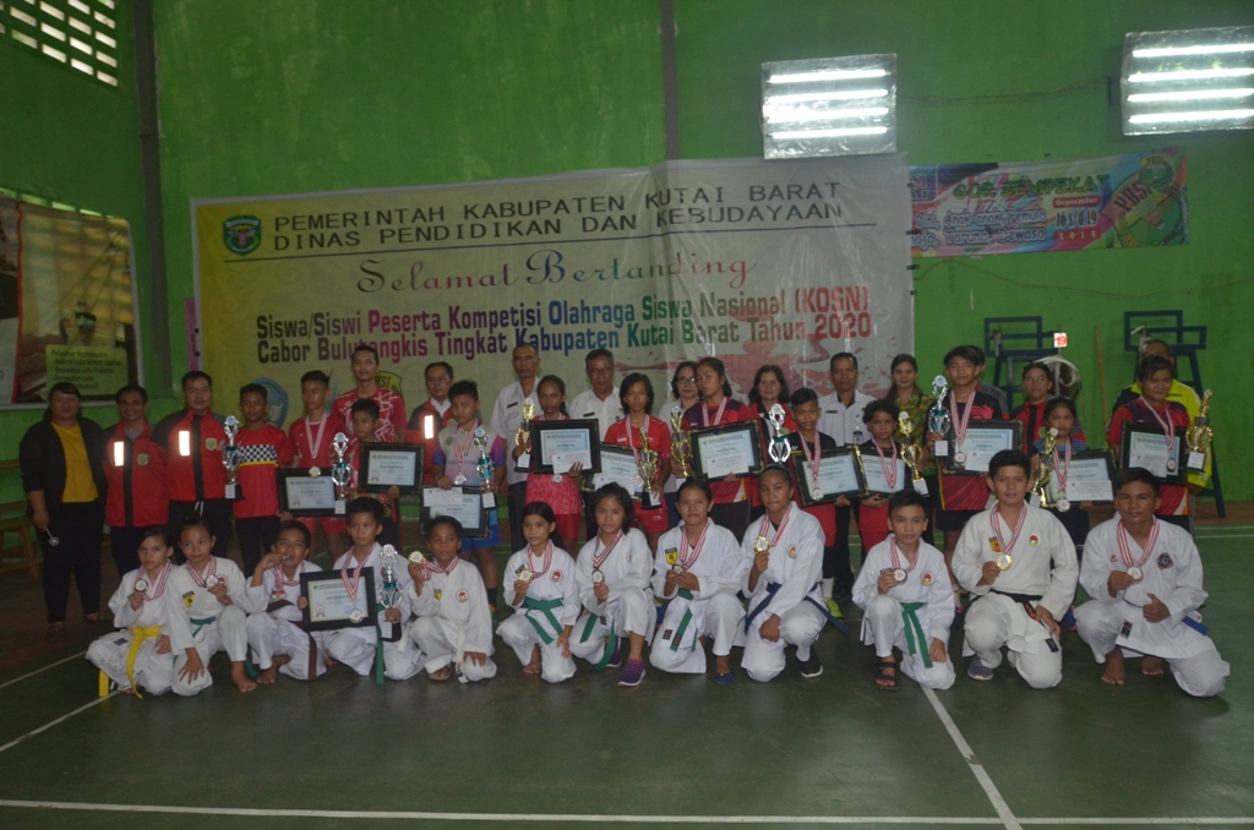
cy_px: 415
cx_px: 627
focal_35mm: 27
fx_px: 938
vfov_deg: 47.7
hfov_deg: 67.5
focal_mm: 18
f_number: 7.1
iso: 1000
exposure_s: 1/60
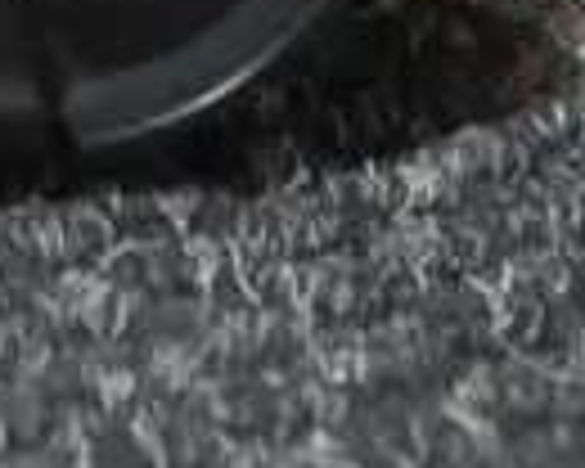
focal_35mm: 307
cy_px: -1001
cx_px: -567
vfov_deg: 4.8
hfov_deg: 6.1
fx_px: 5315
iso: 2000
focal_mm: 20
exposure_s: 1/60
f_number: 4.5
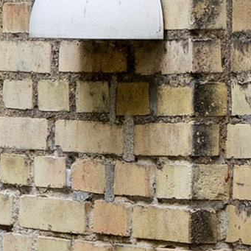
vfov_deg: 5.2
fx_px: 2756
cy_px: 88
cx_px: -411
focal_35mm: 336
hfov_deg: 5.0
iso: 250
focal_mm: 30
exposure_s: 1/20
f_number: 5.6
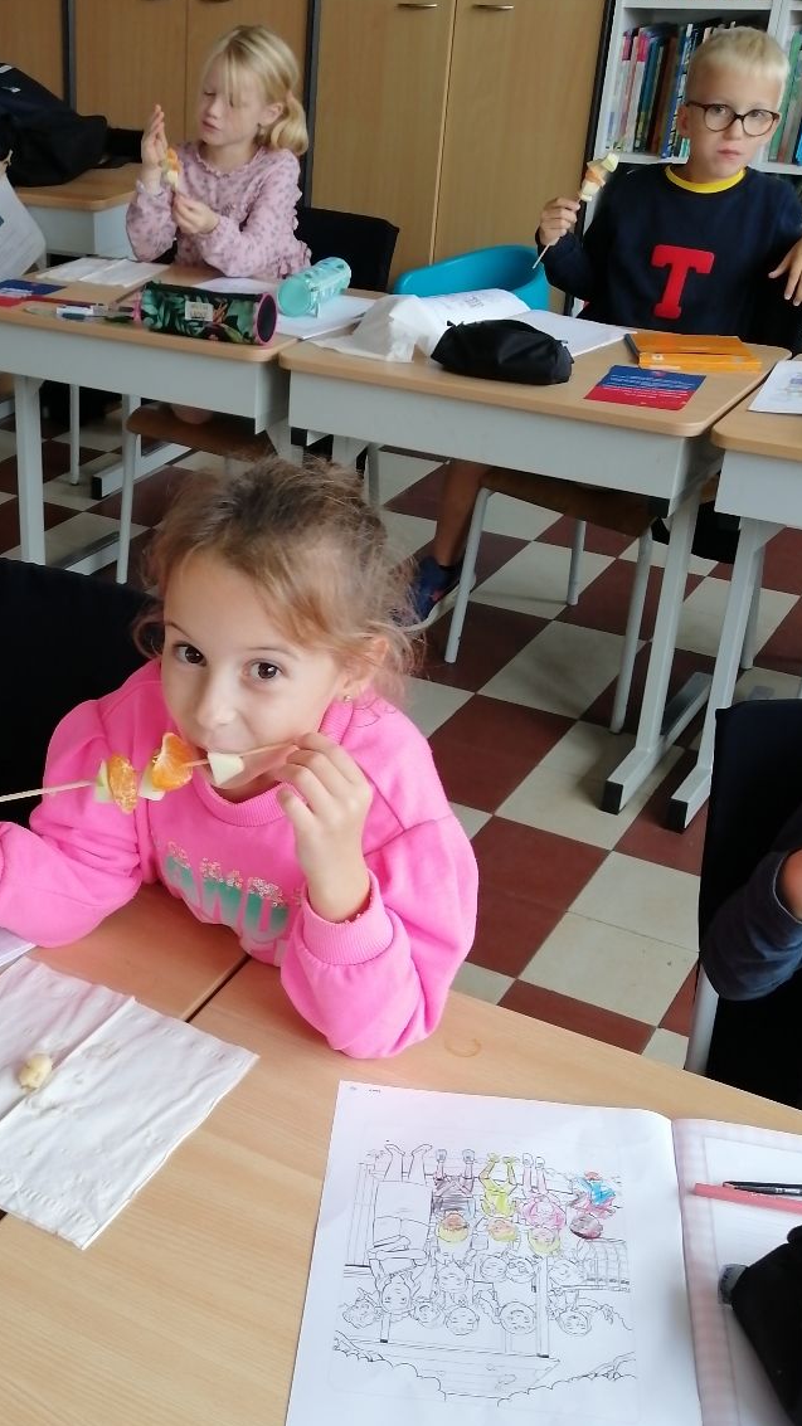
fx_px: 1513
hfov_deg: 28.8
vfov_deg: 50.4
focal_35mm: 40
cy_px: 797
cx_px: 122
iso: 80
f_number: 1.8
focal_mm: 3.95
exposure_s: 1/33.3
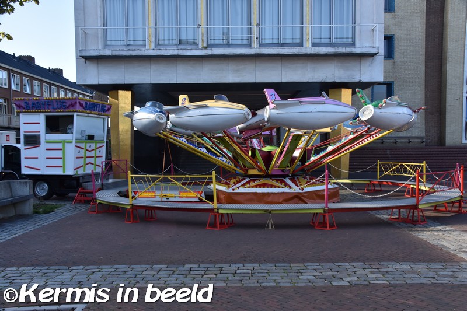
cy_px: 156
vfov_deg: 36.9
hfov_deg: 53.1
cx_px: 234
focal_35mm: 36
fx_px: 467
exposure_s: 1/500
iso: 720
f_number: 8
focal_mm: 24
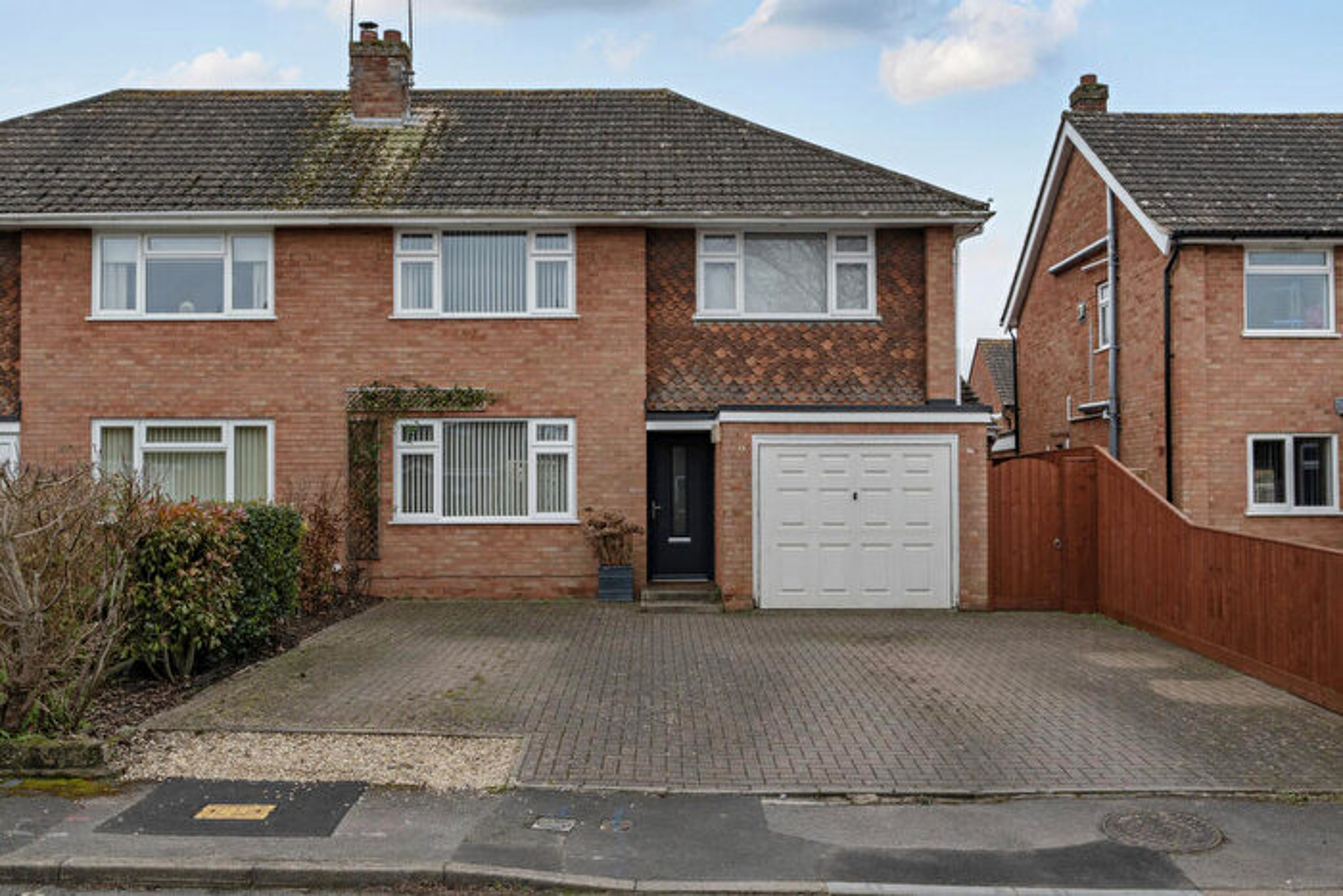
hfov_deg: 57.2
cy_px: 448
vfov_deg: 40.0
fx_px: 1231
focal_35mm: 33
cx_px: 672
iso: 400
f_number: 8
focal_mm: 22
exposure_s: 1/100
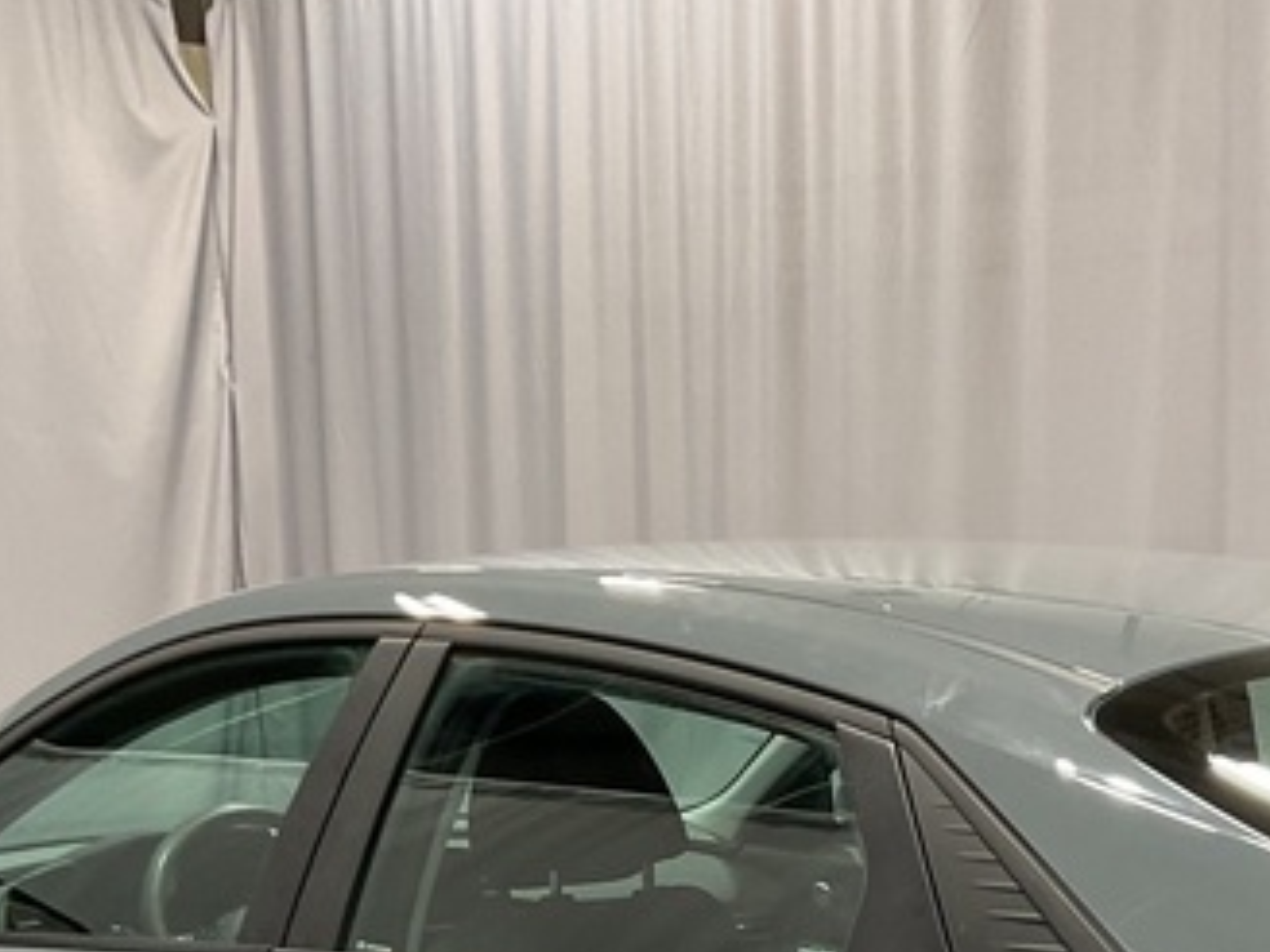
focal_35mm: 85
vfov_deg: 16.1
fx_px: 3119
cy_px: 1382
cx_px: 1057
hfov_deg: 22.6
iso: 64
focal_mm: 3
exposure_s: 1/50
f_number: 1.8
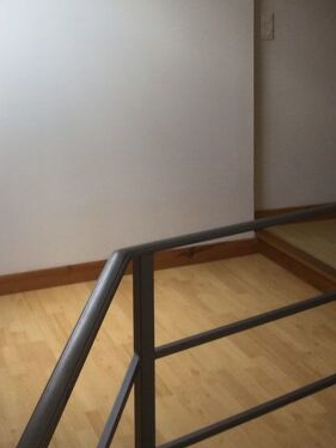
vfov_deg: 35.0
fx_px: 685
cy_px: 89
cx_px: 142
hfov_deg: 27.5
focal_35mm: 53
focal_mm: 3.3
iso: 32
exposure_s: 1/100
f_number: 2.4
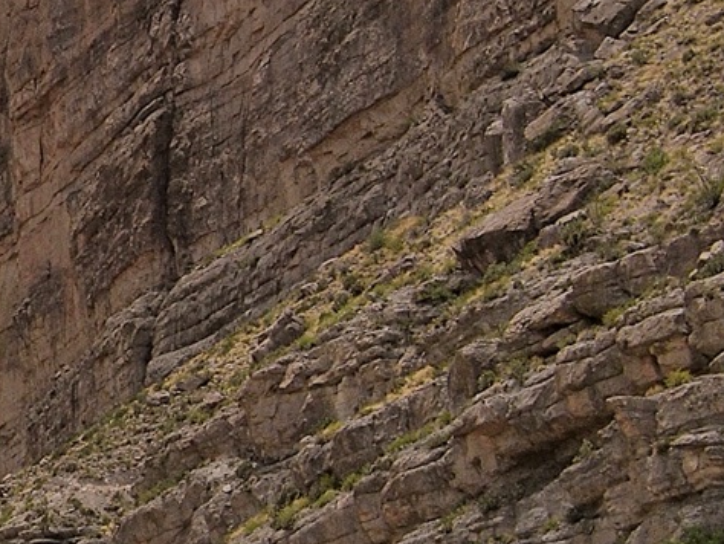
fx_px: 2825
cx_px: -478
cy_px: 223
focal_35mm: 135
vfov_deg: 11.0
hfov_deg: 13.4
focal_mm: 20
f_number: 8
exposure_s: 1/800
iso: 200
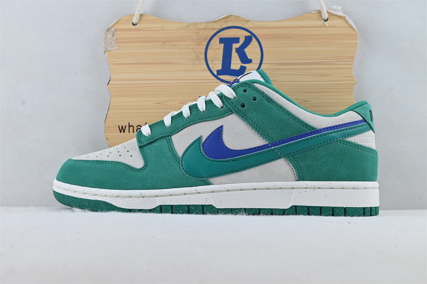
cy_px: 142
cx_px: 214
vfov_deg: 29.4
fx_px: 543
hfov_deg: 43.0
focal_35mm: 46
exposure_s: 1/20
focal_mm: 30.5
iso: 100
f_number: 10
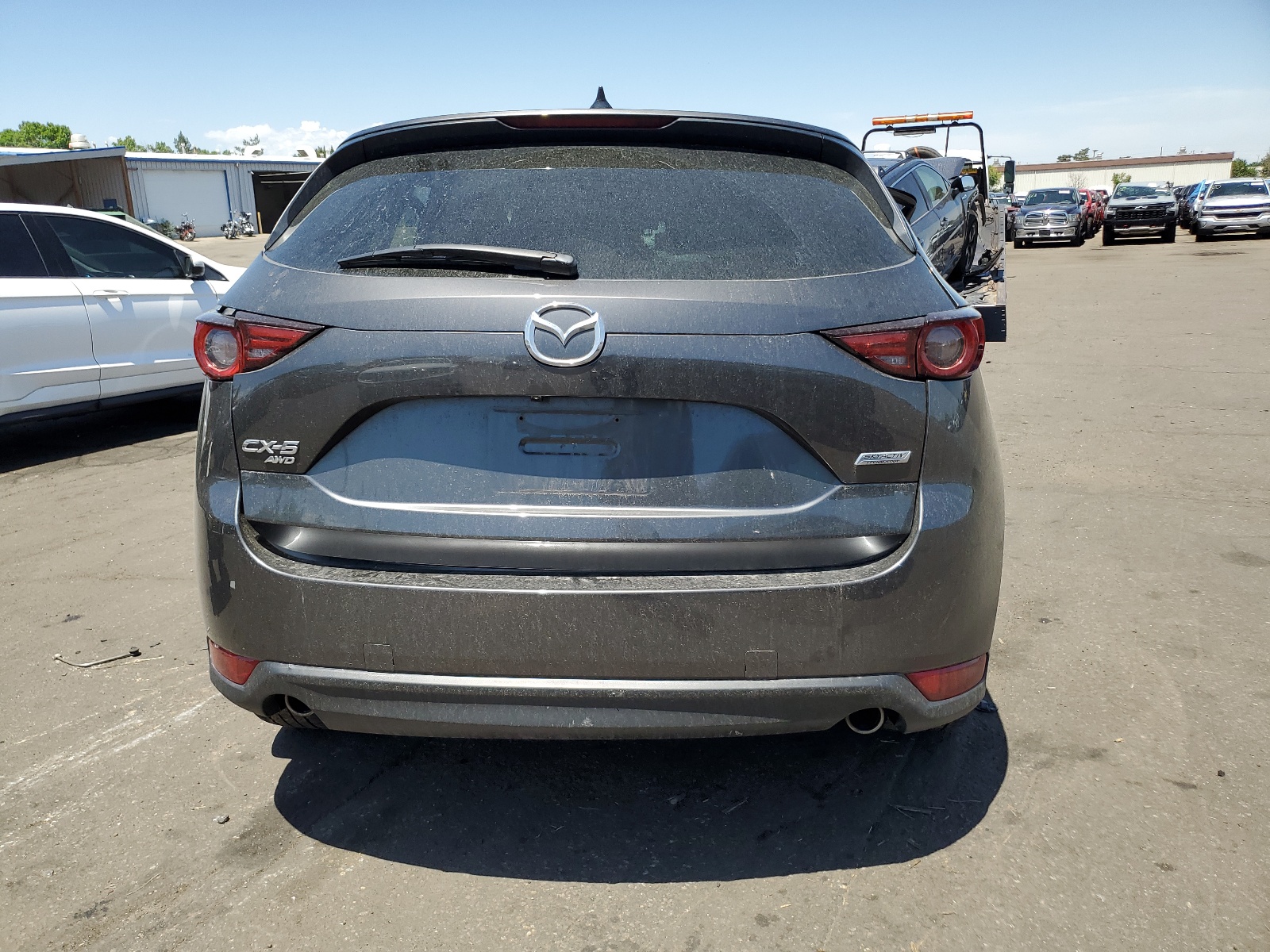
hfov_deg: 67.3
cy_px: 476
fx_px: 954
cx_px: 635
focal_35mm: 26
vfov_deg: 53.1
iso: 50
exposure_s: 1/2000
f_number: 1.5
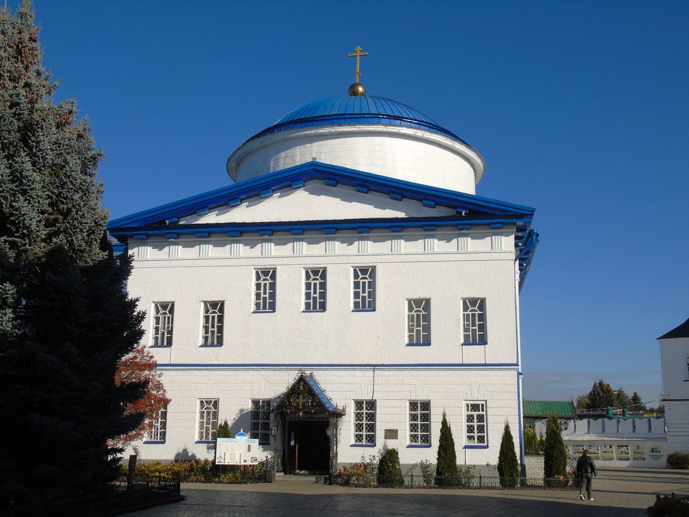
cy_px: 258
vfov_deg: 36.0
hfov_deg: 46.8
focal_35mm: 40
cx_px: 344
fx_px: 796
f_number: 4.6
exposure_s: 1/1000
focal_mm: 7.1
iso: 80
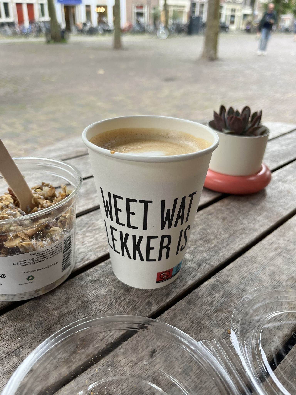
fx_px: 296
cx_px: 148
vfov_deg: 67.3
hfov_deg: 53.1
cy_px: 198
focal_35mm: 26
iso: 64
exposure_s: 1/121
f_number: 1.6
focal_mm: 5.1
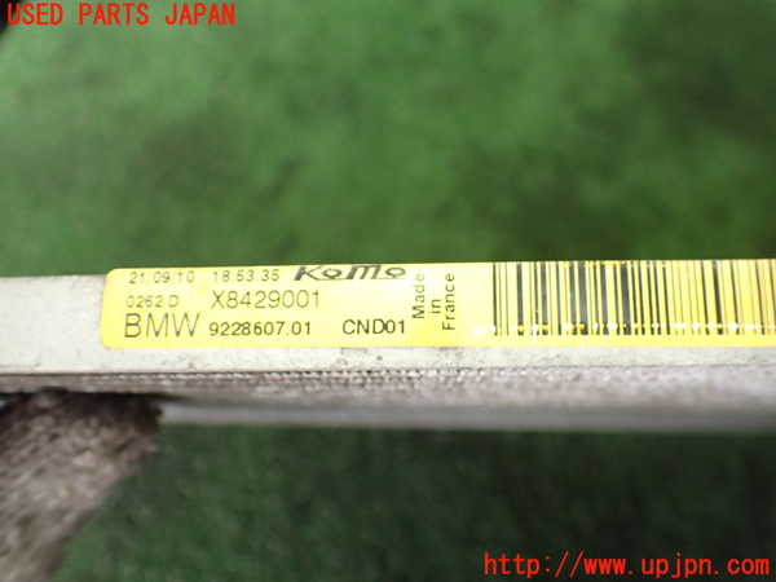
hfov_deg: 60.0
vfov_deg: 46.8
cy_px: 291
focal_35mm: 30
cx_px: 388
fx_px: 673
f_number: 2.3
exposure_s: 1/100
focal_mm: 5.4
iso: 800
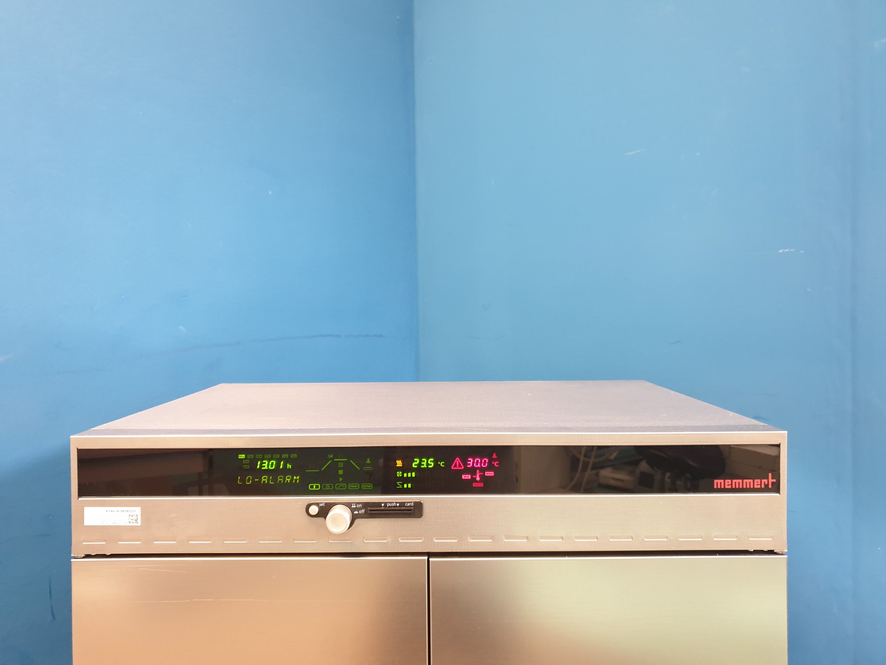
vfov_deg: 53.1
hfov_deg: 67.3
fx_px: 665
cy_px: 332
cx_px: 443
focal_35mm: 26
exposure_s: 1/33
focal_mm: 4.3
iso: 320
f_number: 1.5
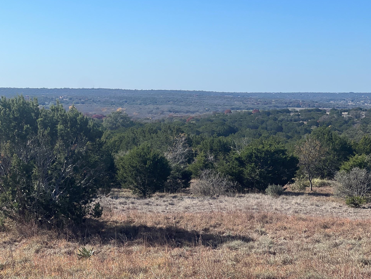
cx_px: 178
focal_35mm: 82
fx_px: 879
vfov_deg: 18.0
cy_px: 140
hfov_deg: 23.8
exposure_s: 1/763
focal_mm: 9
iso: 32
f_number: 2.8
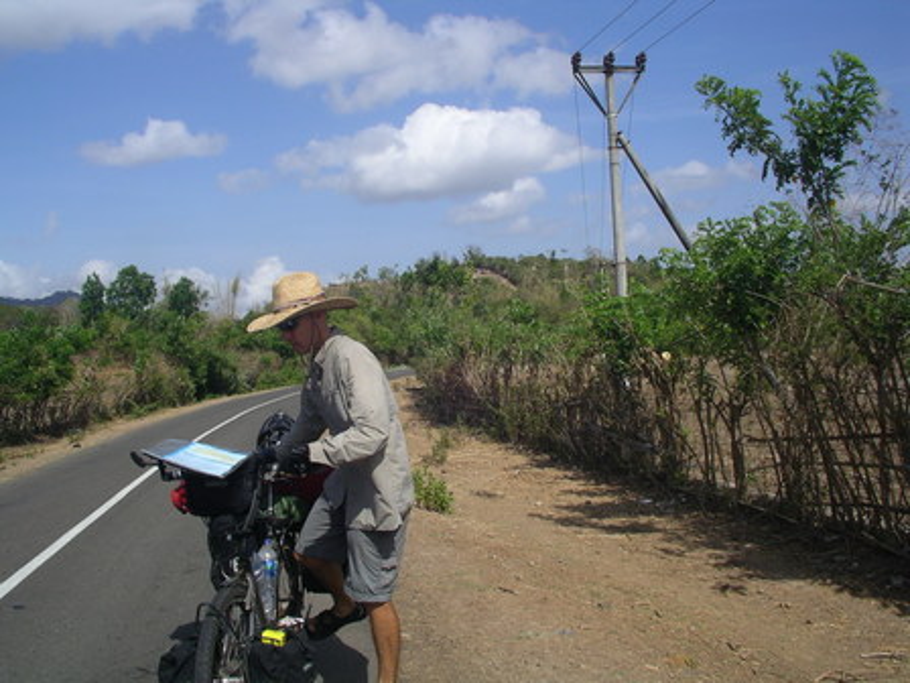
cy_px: 342
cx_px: 455
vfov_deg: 38.7
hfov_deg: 50.1
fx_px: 973
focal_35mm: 37
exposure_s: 1/250
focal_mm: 5.7
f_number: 6.9
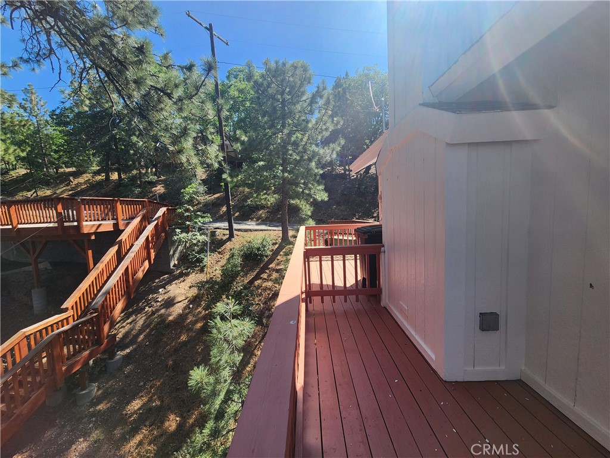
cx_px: 305
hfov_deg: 106.2
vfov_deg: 89.9
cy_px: 229
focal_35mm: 13
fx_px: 229
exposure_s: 1/866
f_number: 2.2
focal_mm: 2.2
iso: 50
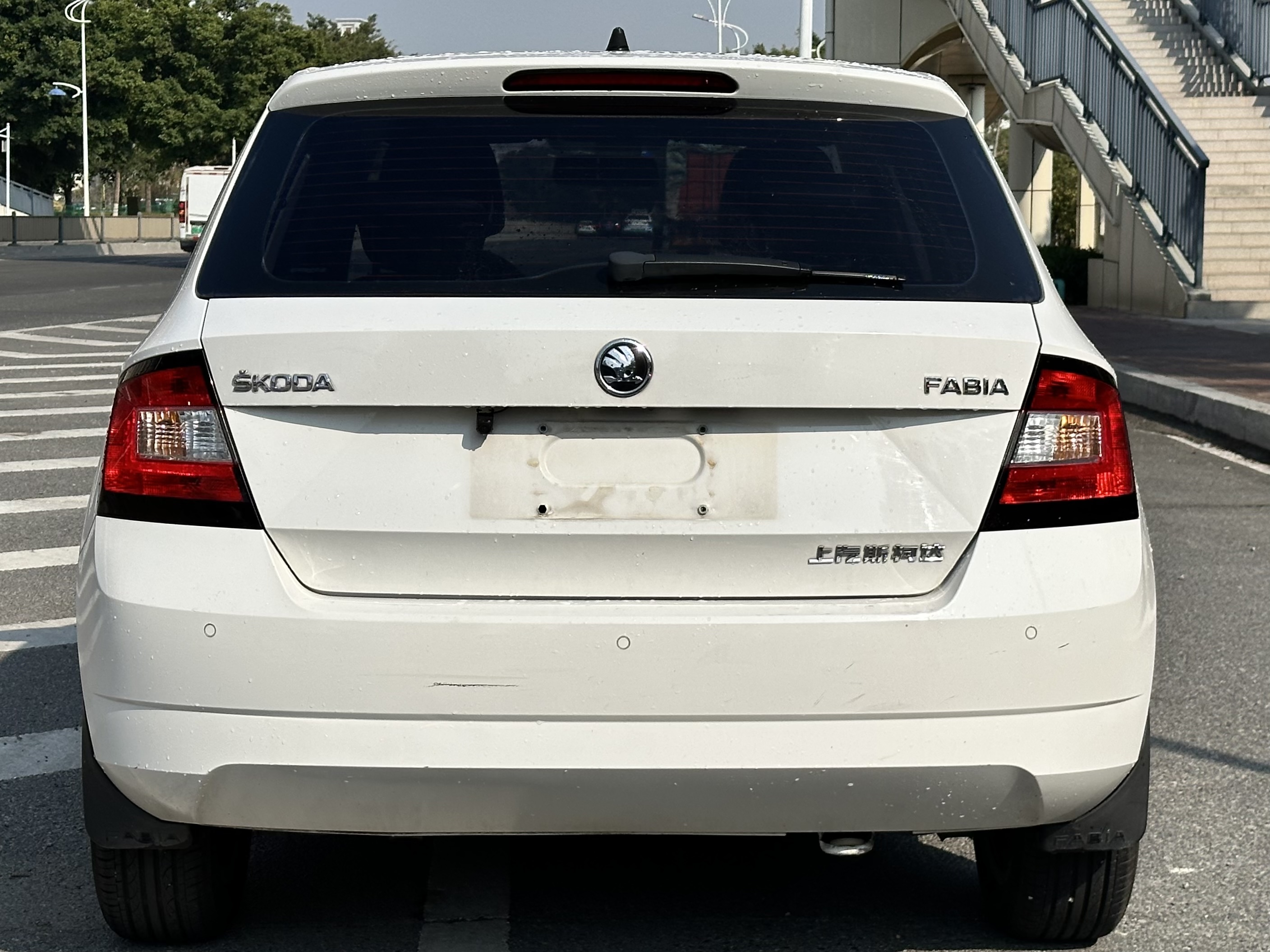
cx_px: 635
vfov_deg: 30.3
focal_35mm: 48
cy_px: 476
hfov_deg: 39.7
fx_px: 1761
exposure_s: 1/8929
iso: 64
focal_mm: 6.86
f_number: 1.78
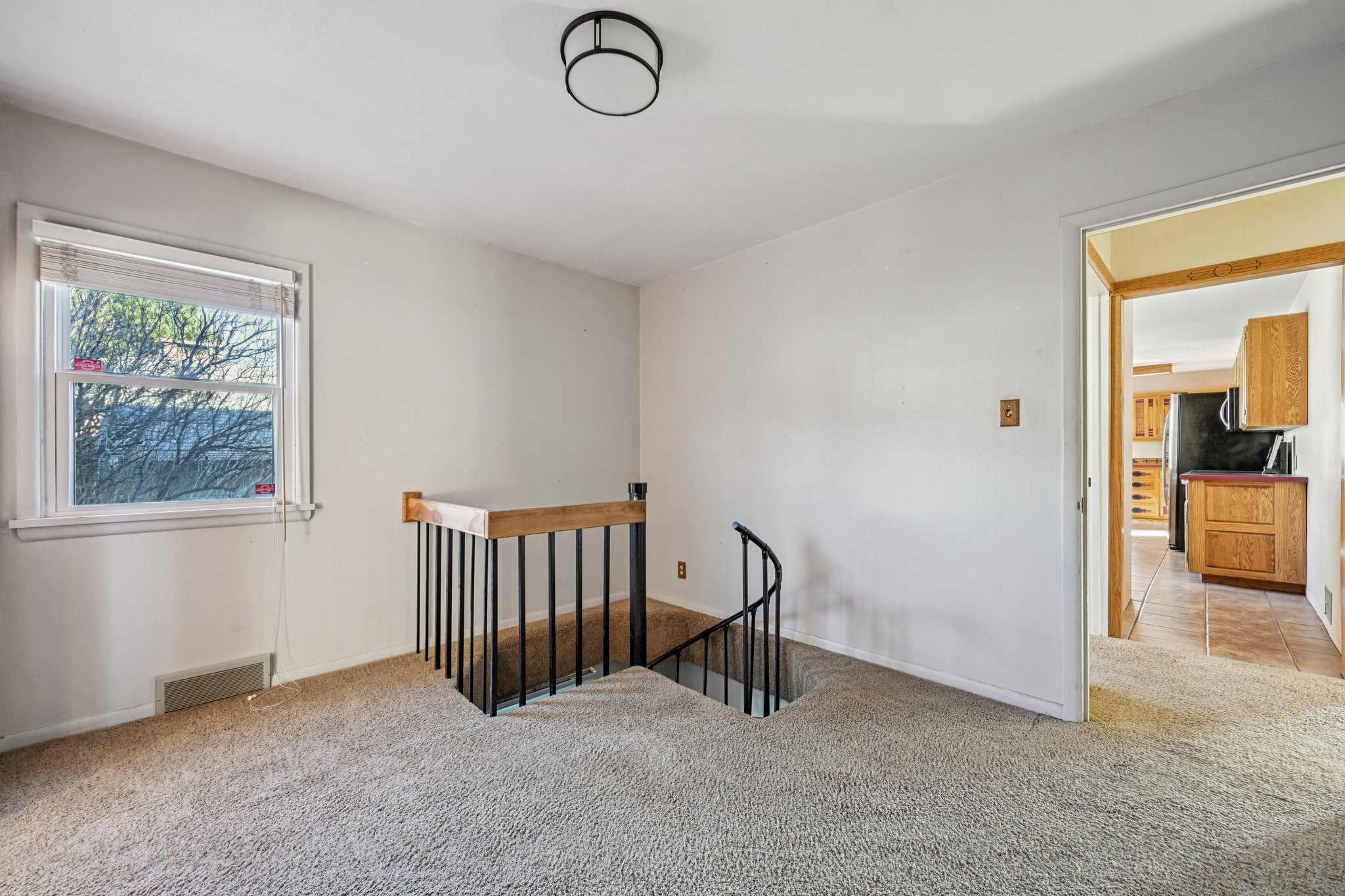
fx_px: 523
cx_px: 672
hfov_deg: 104.3
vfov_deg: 81.2
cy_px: 448
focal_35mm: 14
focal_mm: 14
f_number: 11
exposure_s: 1/2
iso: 400
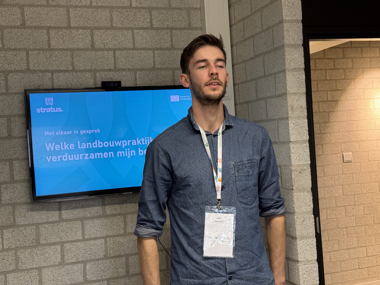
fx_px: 527
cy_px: 142
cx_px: 190
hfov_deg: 39.7
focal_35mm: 48
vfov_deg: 30.3
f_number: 1.78
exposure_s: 1/60
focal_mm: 6.76
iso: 125
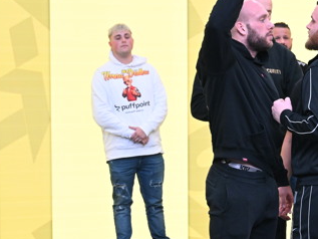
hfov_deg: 14.5
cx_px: 299
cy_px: 162
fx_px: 1231
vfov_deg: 11.1
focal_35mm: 134
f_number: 4.5
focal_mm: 43
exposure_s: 1/250
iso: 2500
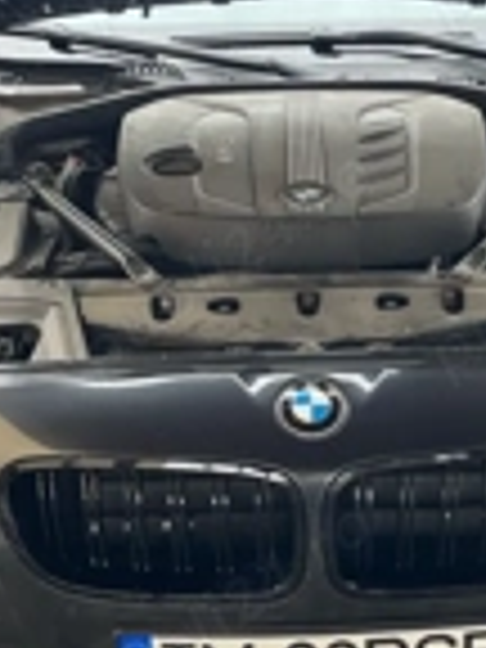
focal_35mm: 72
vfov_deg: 27.0
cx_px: 315
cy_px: 320
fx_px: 1348
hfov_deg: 20.4
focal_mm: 5.1
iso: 125
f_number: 1.6
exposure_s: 1/105
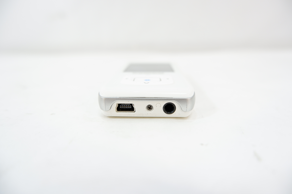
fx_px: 186
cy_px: 97
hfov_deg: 76.1
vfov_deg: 55.0
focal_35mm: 23
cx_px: 146
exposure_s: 1/70
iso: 200
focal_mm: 15
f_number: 3.5
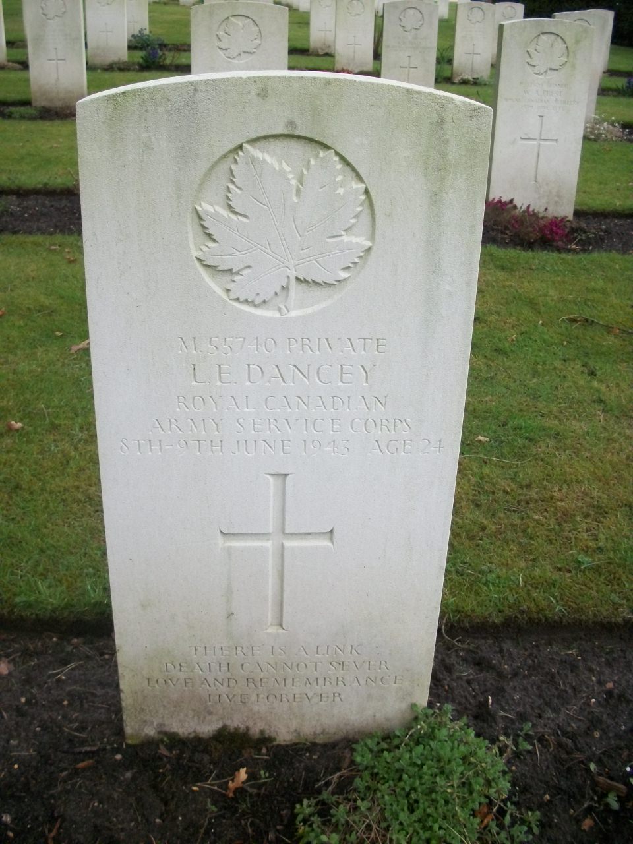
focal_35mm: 35
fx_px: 853
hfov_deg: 40.7
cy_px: 422
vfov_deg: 52.6
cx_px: 316
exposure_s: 1/500
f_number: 3.1
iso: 251
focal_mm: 6.3
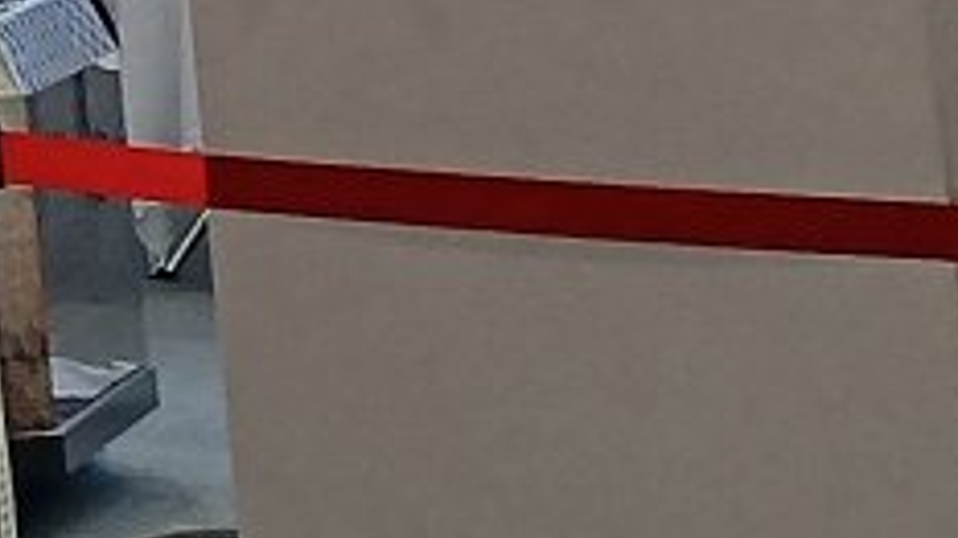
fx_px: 5562
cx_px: -2089
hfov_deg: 8.1
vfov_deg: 5.1
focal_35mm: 219
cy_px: -1409
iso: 171
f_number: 1.8
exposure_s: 1/100
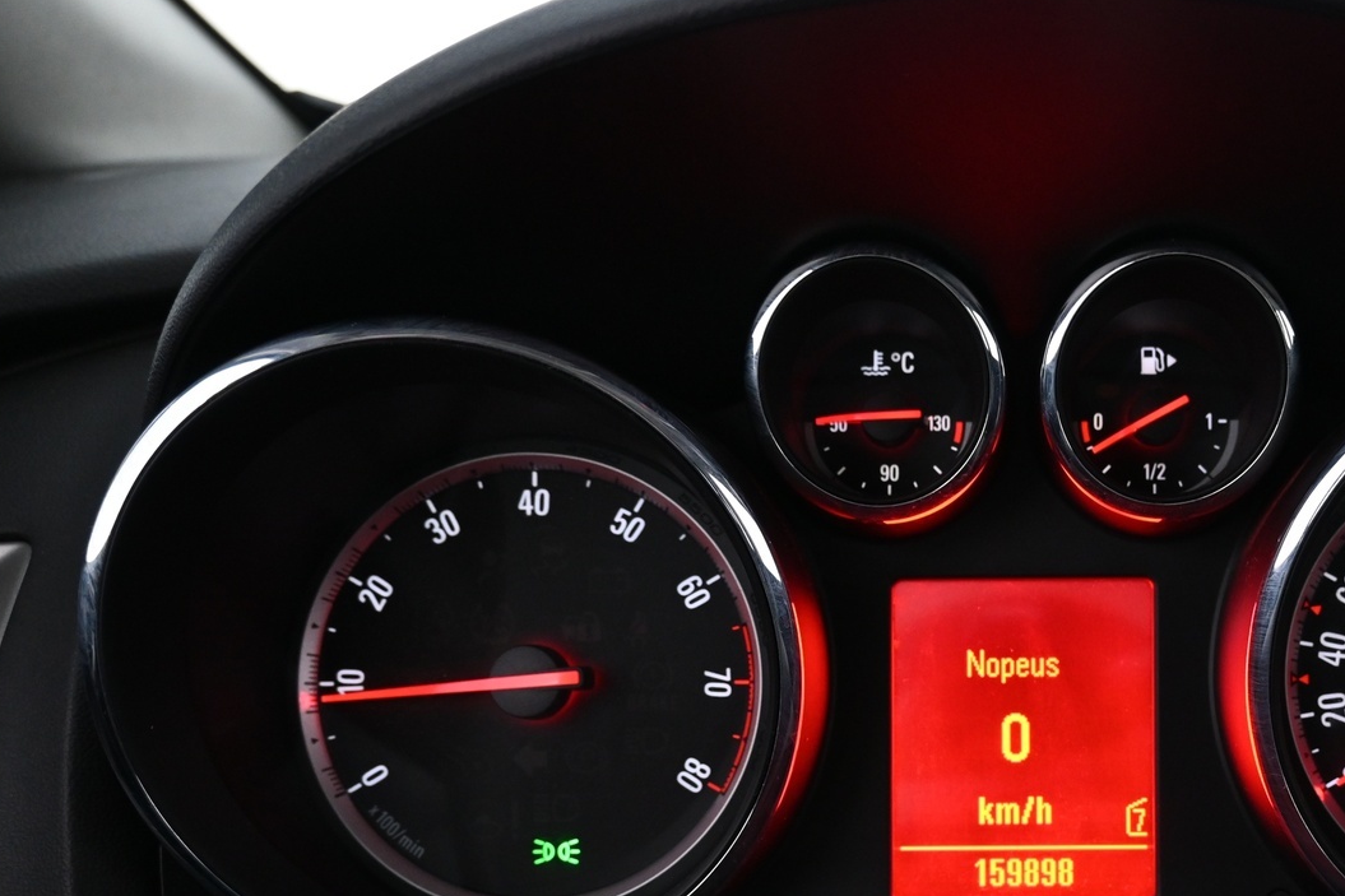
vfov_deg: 30.2
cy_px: 672
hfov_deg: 43.3
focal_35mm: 44
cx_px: 1014
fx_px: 1635
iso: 1400
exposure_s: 1/30
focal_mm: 19
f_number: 3.8
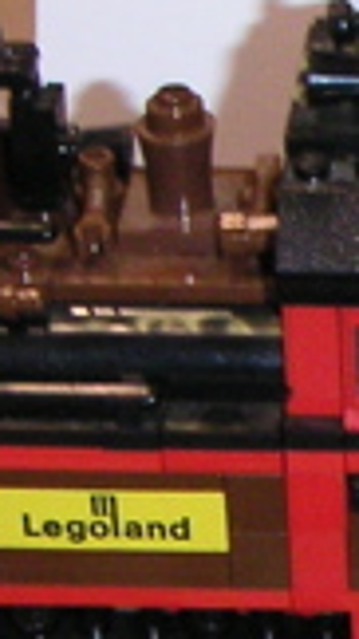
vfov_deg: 10.5
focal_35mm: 205
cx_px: 722
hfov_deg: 5.8
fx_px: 3473
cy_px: 568
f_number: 2.8
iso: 160
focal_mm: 6
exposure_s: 1/45
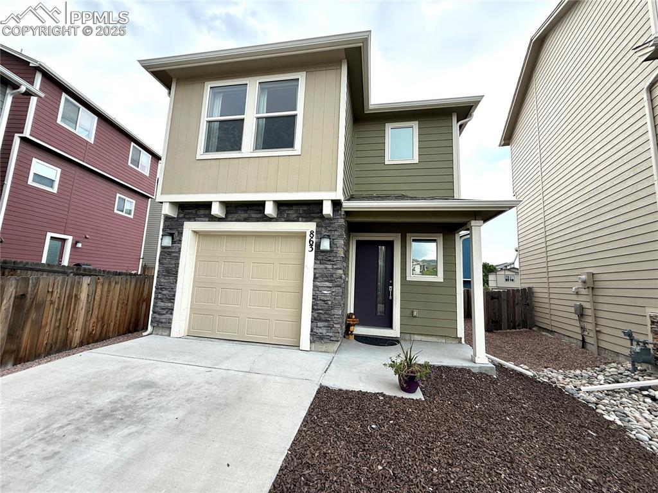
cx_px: 329
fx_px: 266
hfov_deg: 102.1
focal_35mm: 14
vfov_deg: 85.6
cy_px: 246
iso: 64
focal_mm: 2.22
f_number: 2.2
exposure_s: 1/638
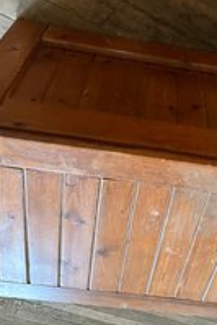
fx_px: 388
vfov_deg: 45.1
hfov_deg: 30.7
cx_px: 162
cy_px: 128
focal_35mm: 43
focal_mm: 6.86
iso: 500
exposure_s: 1/60
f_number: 1.78
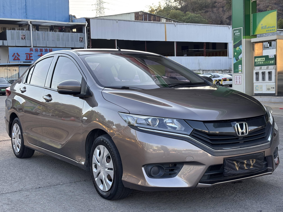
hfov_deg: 36.8
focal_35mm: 52
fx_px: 425
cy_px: 106
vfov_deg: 28.0
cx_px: 142
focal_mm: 5.96
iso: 32
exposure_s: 1/307
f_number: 1.6
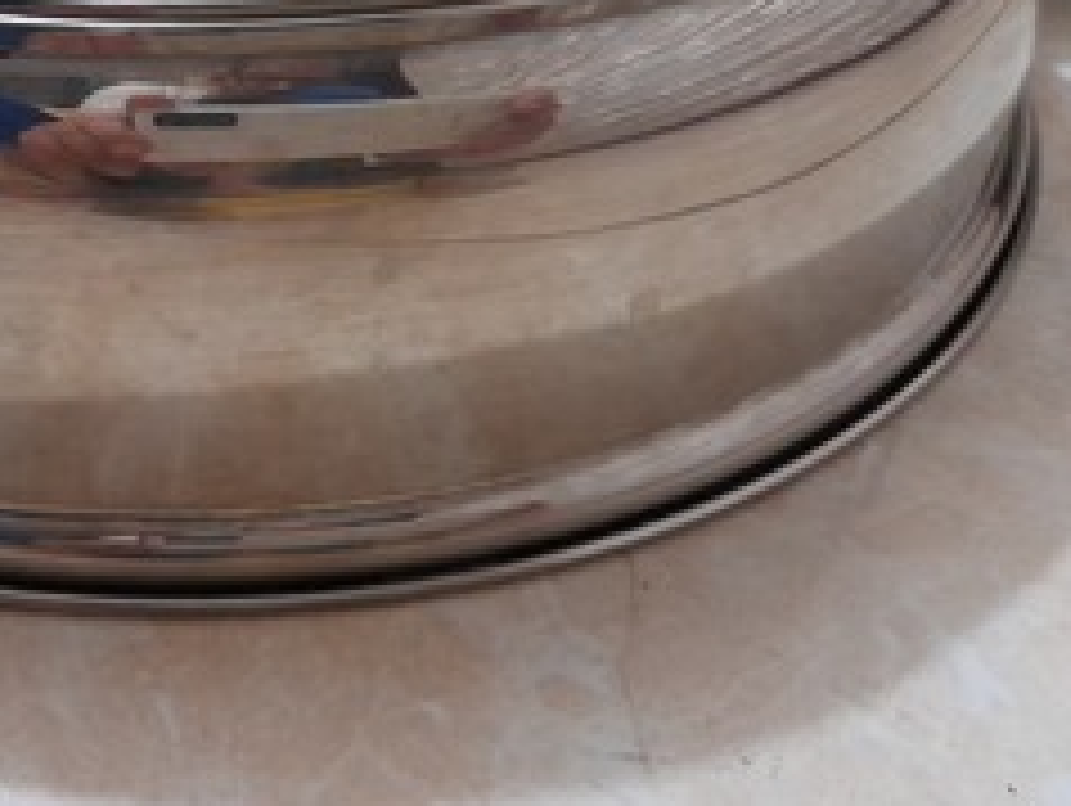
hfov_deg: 38.3
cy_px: 182
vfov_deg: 29.7
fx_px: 1487
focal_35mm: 48
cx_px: 227
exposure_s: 1/24
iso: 640
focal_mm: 4.6
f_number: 2
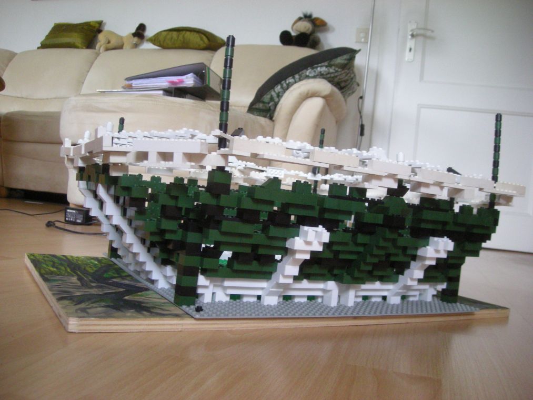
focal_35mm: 35
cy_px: 200
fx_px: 539
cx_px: 266
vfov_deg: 40.7
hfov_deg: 52.6
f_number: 2.8
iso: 298
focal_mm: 5.7
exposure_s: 1/59.8
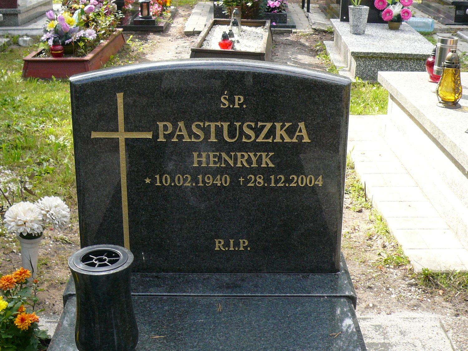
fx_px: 717
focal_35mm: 53
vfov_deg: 27.5
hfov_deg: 36.2
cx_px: 234
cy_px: 176
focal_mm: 5.7
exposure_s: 1/250
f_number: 3
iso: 100
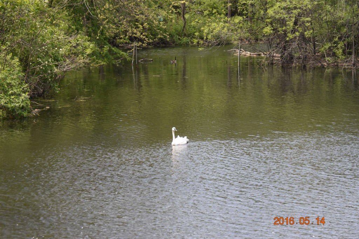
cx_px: 180
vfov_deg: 12.2
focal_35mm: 112
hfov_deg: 18.2
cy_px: 120
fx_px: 1121
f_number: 5.6
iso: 400
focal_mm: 75
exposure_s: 1/500
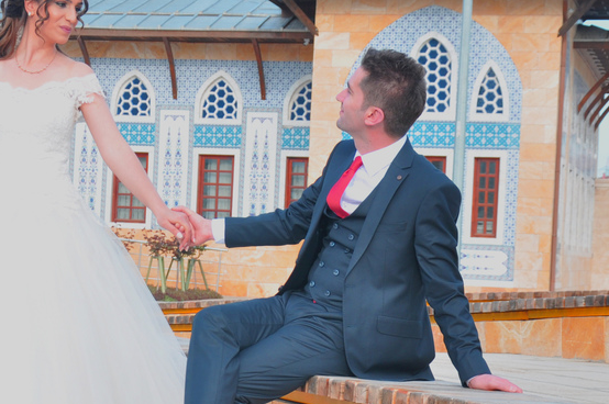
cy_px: 226
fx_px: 2011
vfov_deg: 11.5
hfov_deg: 17.1
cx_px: 119
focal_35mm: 119
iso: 200
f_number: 5.6
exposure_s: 1/200
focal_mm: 38
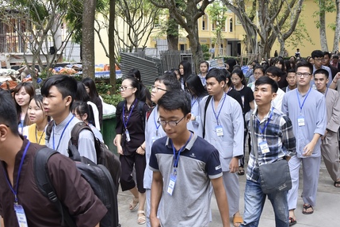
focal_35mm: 47
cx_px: 189
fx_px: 444
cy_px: 102
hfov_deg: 41.9
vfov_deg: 28.6
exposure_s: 1/250
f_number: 5.6
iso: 250
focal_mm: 31
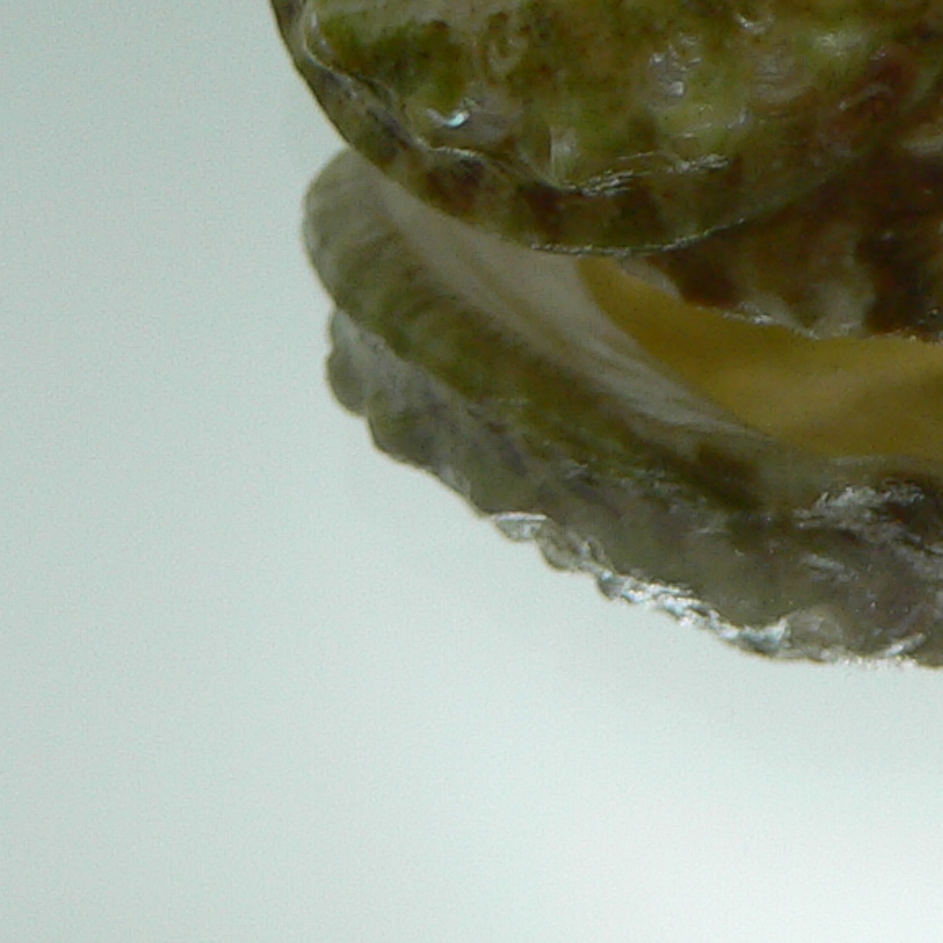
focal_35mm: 108
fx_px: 3329
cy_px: -245
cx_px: 1131
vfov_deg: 15.4
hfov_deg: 15.5
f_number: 2.8
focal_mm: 4.6
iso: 80
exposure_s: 1/80
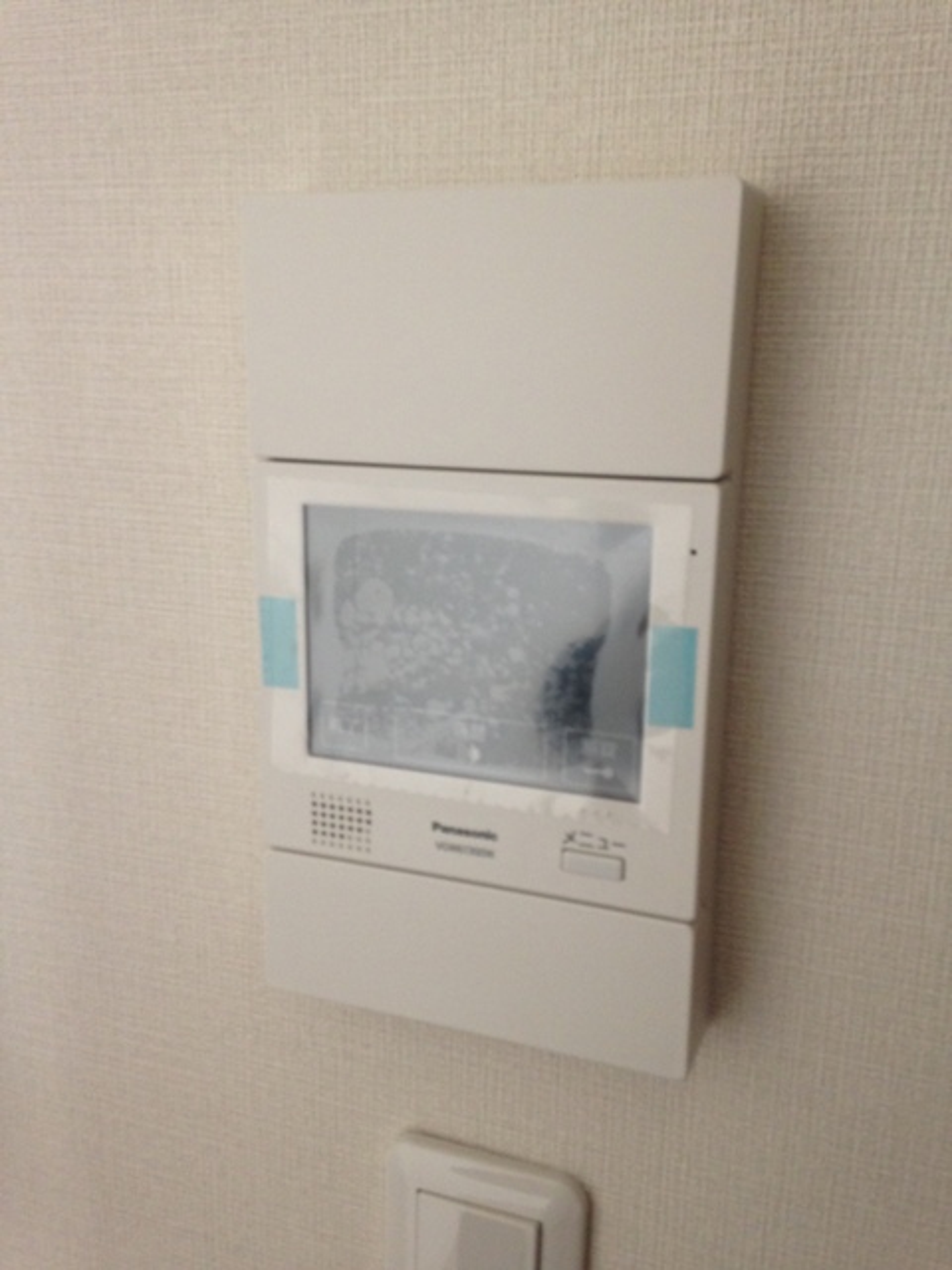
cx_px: 476
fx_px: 1210
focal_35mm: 33
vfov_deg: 55.4
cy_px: 635
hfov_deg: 42.9
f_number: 2.4
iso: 125
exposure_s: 1/20
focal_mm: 4.12
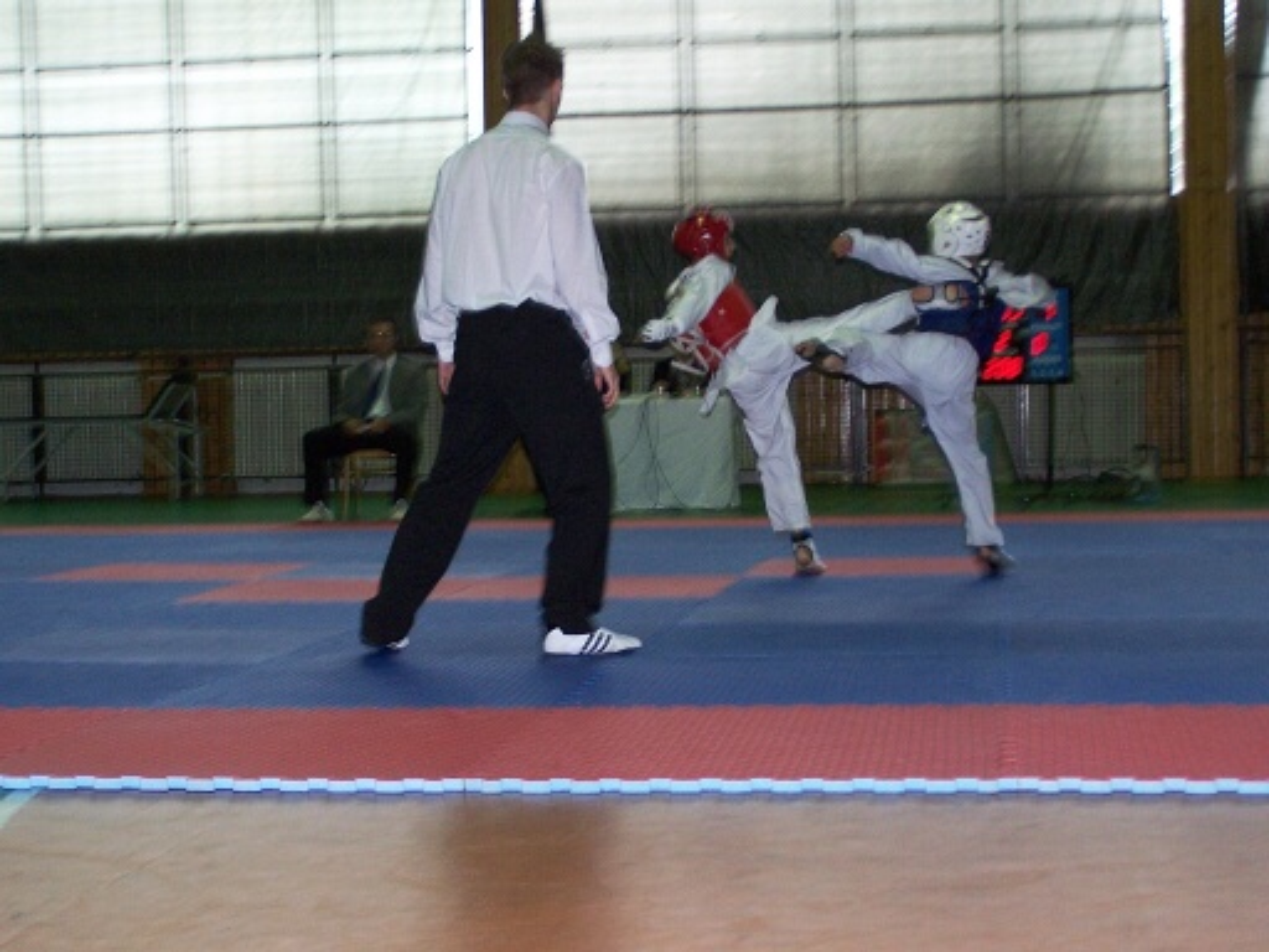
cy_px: 476
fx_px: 2456
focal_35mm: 67
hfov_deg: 29.0
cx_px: 634
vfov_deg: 21.9
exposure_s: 1/90
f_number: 3.2
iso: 140
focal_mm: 11.1
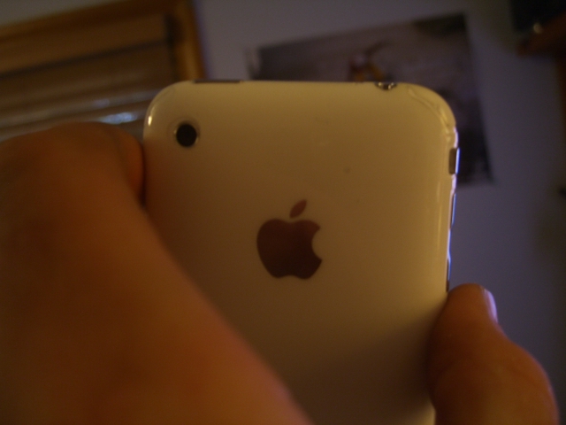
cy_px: 212
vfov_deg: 37.7
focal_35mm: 38
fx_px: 621
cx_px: 283
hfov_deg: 49.0
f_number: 2.8
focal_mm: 7.9
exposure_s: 1/8
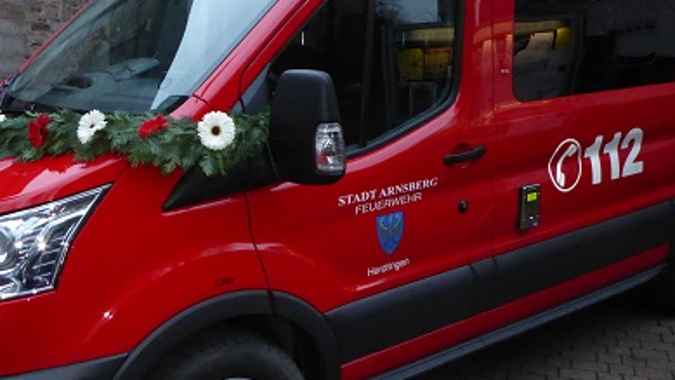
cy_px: 149
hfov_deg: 47.3
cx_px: 314
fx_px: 770
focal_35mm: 43
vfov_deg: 27.7
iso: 800
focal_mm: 4.3
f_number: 3.3
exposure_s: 1/60
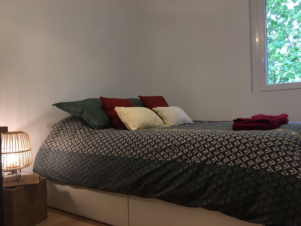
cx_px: 150
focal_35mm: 29
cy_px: 113
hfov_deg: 61.7
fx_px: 252
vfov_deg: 48.2
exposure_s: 1/33
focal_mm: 4.15
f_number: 2.2
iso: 80
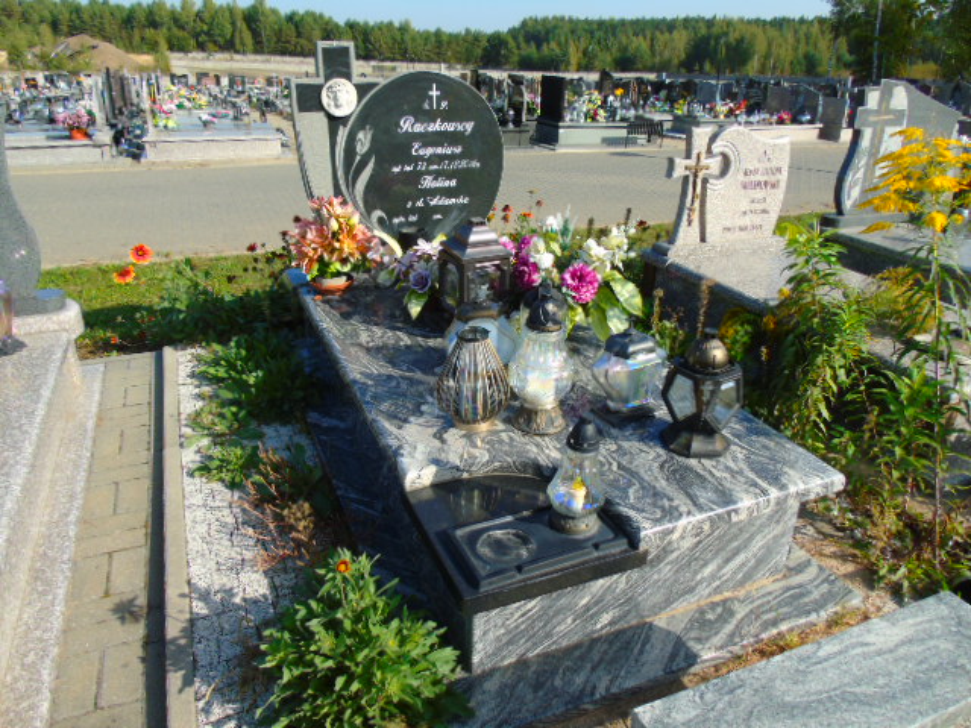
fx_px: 701
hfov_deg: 69.4
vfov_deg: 54.9
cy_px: 364
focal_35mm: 25
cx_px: 486
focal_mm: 4.4
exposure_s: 1/640
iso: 80
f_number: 3.4
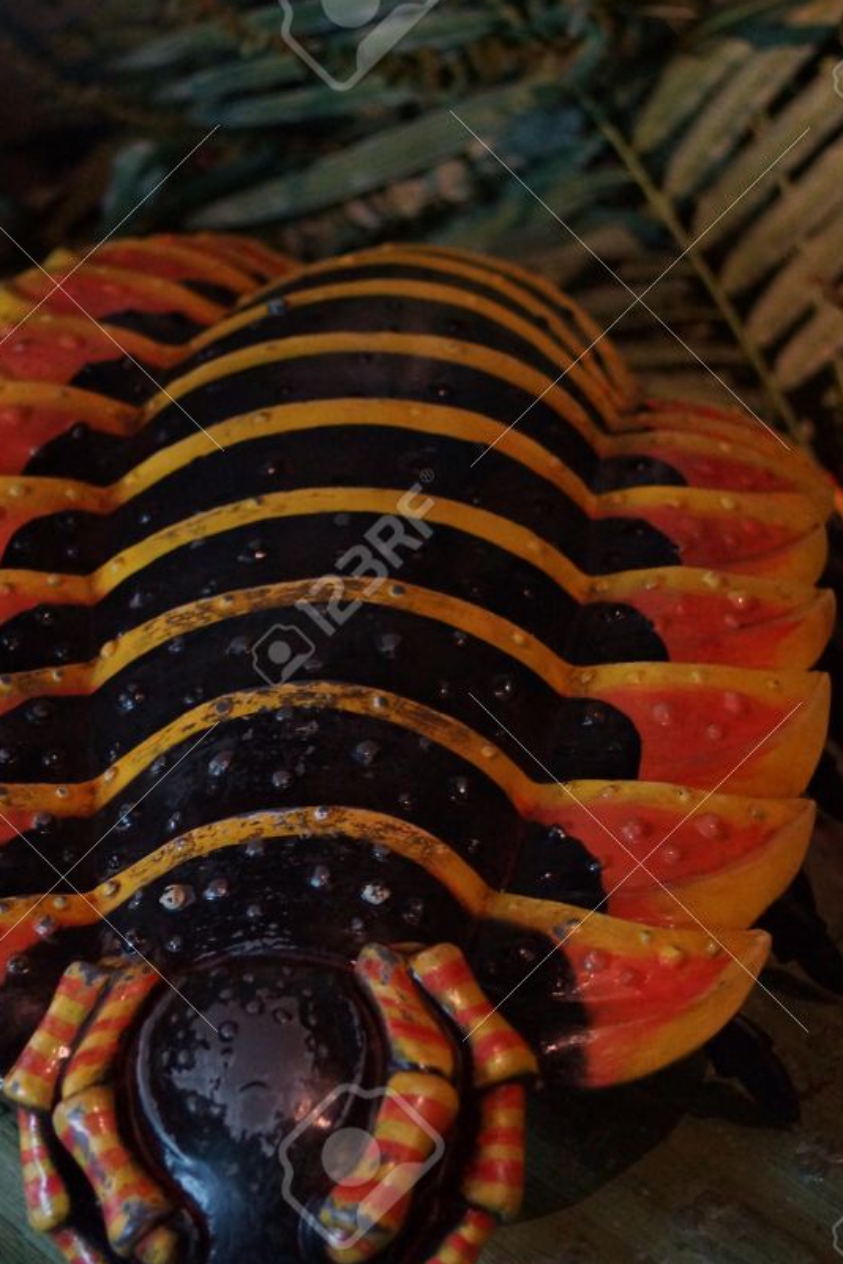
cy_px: 865
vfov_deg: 27.5
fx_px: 2564
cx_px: 295
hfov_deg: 18.6
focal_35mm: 73
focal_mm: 30
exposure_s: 1/40
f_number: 2.8
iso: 1600
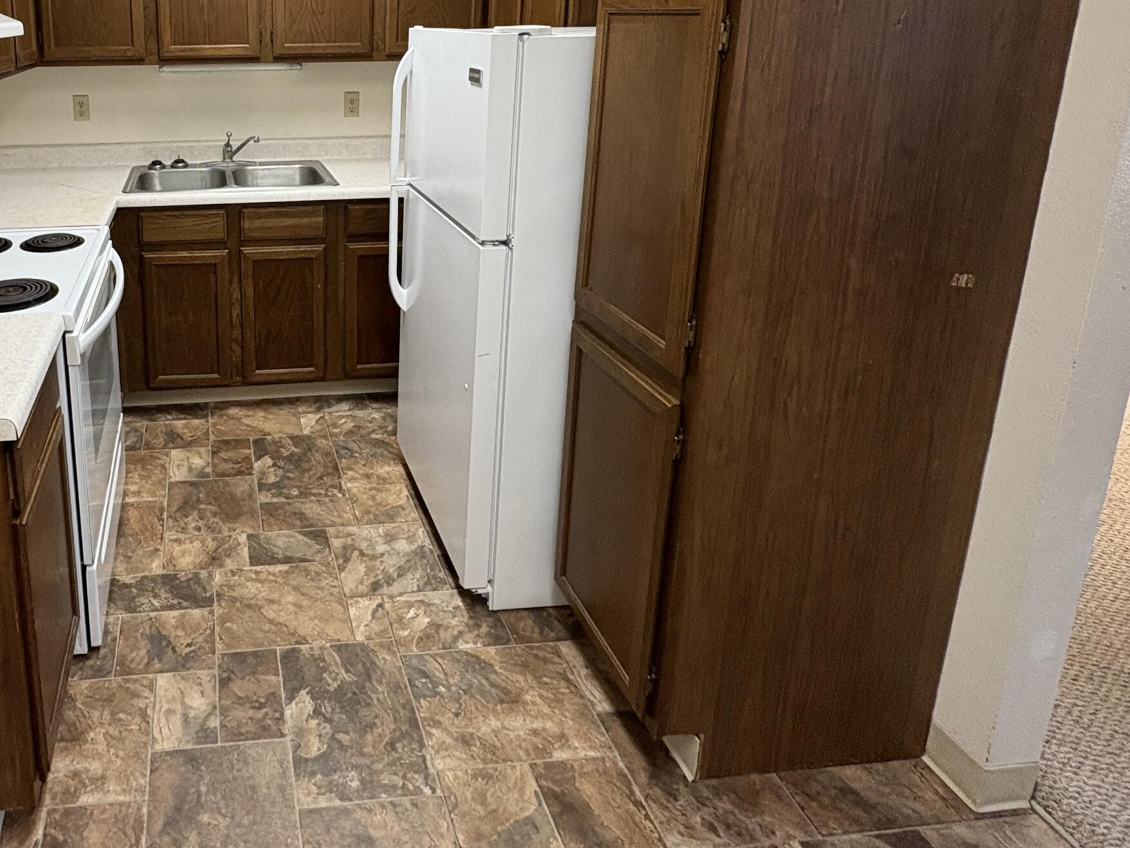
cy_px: 180
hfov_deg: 66.5
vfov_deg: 53.4
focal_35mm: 24
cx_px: 265
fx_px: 784
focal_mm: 2.22
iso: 250
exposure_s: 1/60
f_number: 2.2
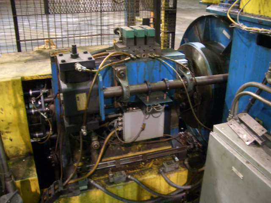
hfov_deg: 52.6
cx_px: 136
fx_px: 274
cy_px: 102
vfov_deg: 40.7
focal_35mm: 35
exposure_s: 1/8
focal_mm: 5.8
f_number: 2.6
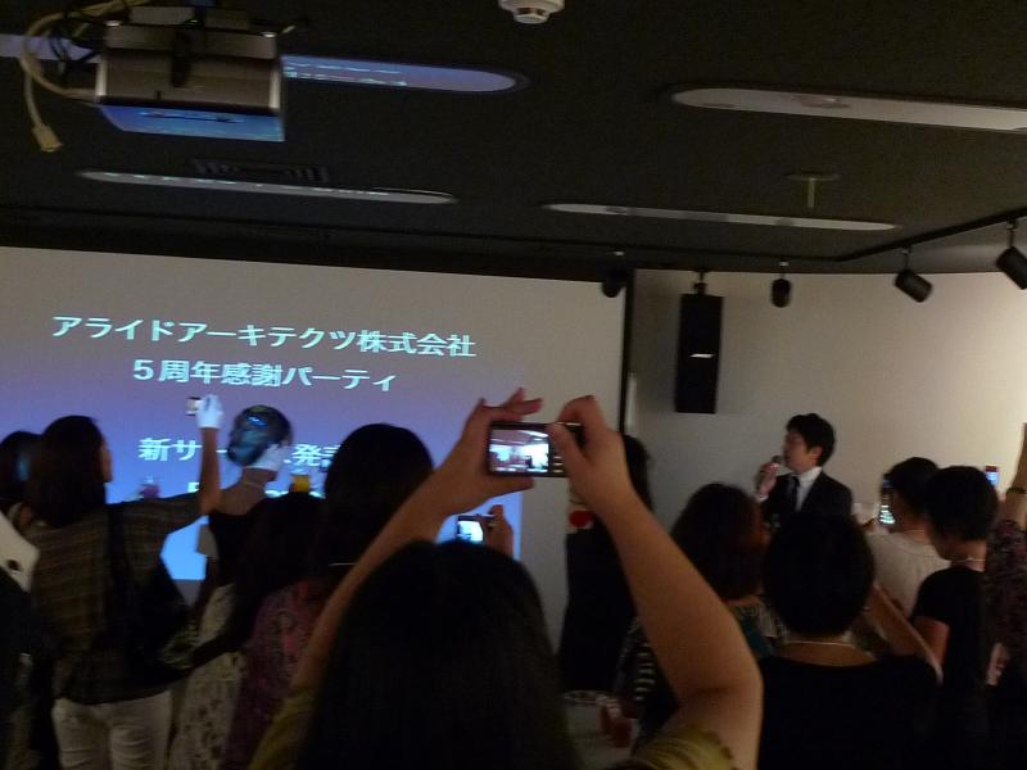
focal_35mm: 50
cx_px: 514
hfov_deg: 38.2
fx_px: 1483
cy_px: 385
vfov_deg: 29.1
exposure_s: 1/30
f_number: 2.1
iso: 400
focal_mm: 5.9
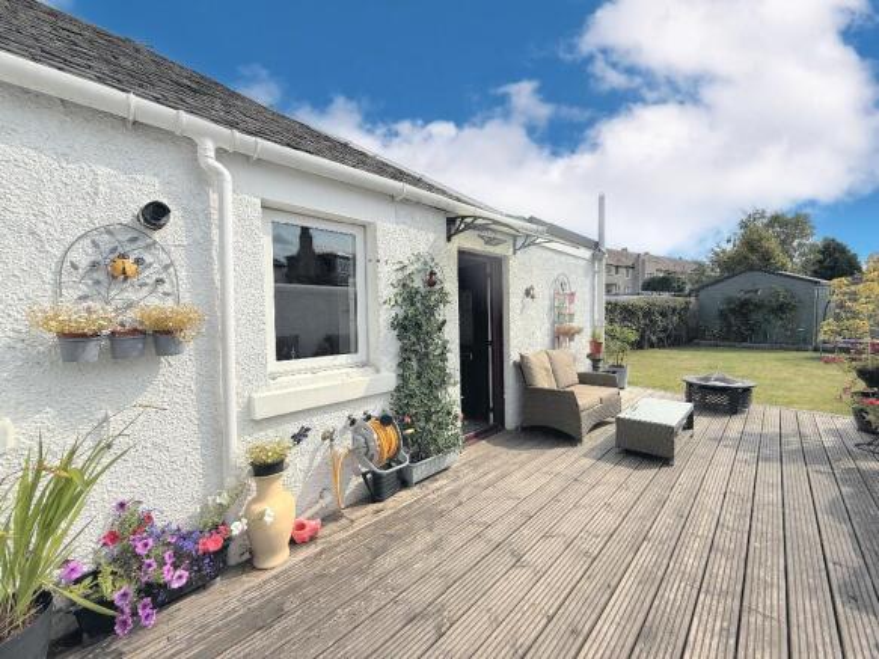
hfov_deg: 102.1
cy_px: 330
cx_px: 440
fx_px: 355
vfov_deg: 85.7
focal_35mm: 14
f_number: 2.2
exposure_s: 1/3125
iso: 50
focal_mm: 2.22
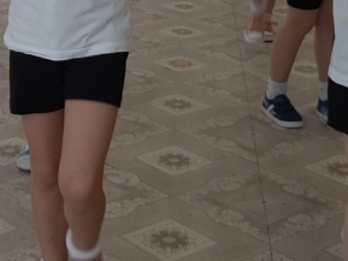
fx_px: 925
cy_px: -66
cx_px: 70
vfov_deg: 15.4
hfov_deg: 21.0
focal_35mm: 92
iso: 80
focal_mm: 3.93
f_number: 1.7
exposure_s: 1/50
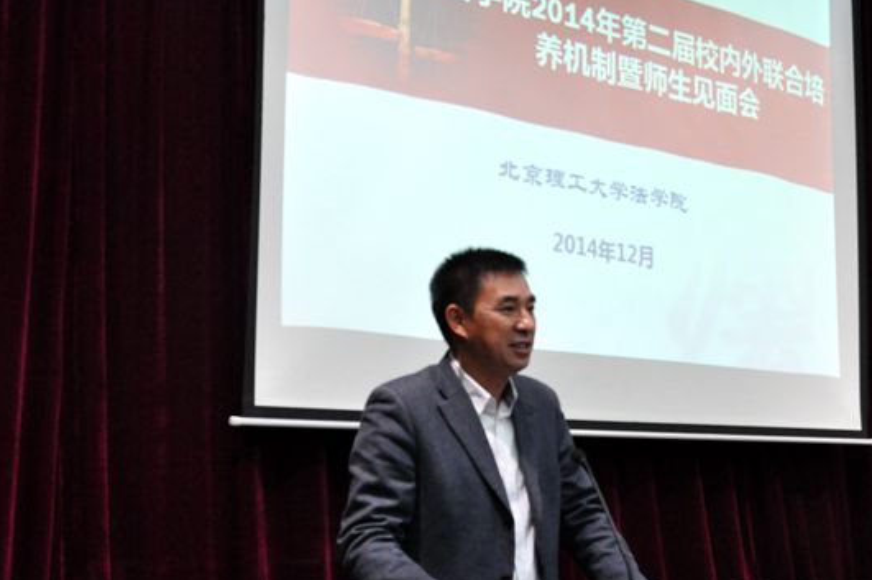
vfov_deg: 28.6
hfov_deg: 41.8
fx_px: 1137
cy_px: 308
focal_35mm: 47
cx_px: 521
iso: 2500
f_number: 5.6
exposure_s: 1/125
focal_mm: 26
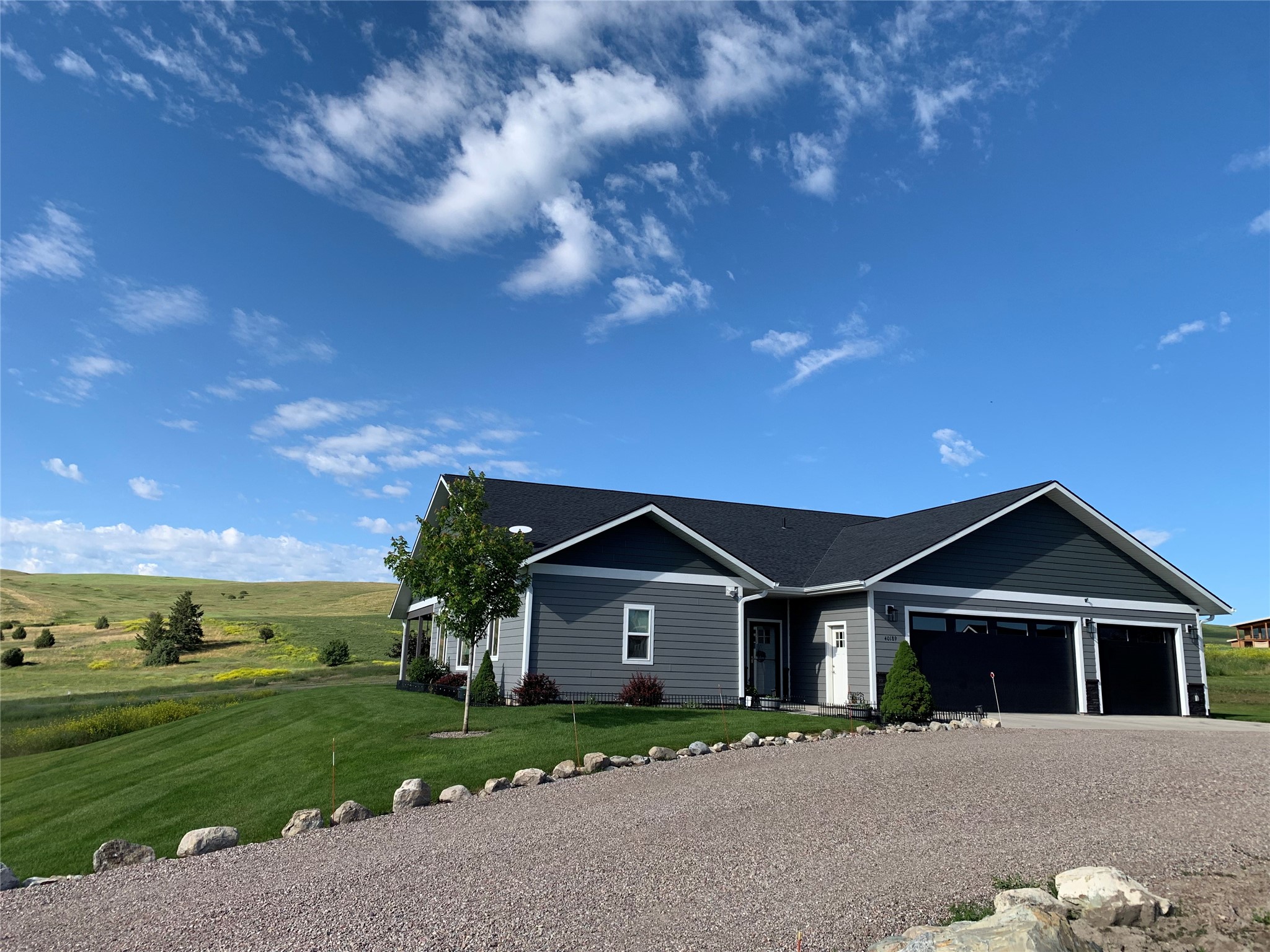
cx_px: 635
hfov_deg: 67.3
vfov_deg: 53.1
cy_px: 476
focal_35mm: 26
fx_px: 954
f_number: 1.8
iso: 25
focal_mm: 4.25
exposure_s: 1/2208
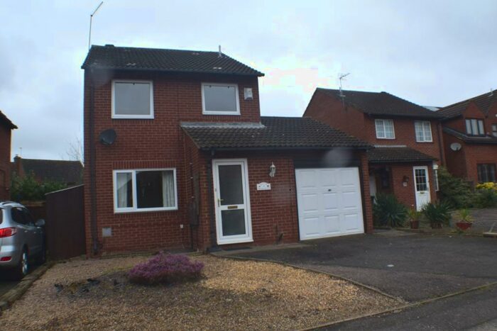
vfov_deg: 36.9
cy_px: 166
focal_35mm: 36
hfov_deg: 53.1
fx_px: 497
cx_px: 248
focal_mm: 24
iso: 400
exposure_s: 1/250
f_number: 10
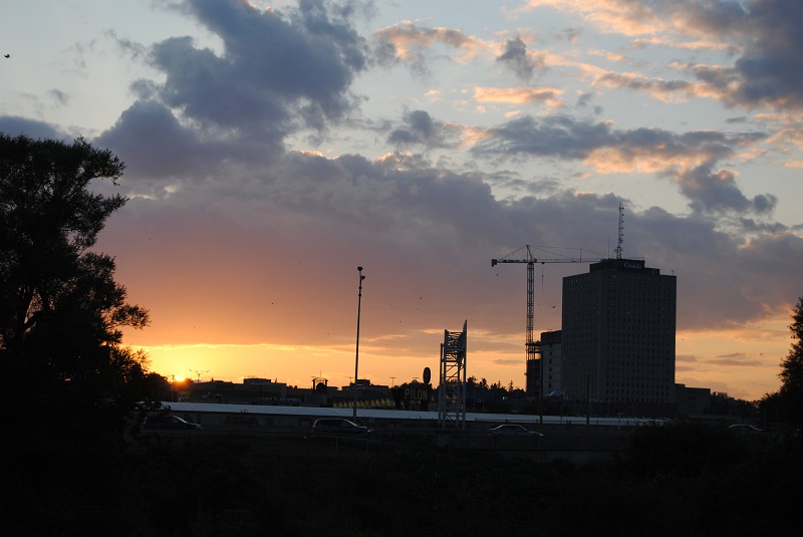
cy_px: 268
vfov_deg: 17.5
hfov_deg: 26.0
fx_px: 1741
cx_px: 402
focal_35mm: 78
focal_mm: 52
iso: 100
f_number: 6.3
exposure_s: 1/160
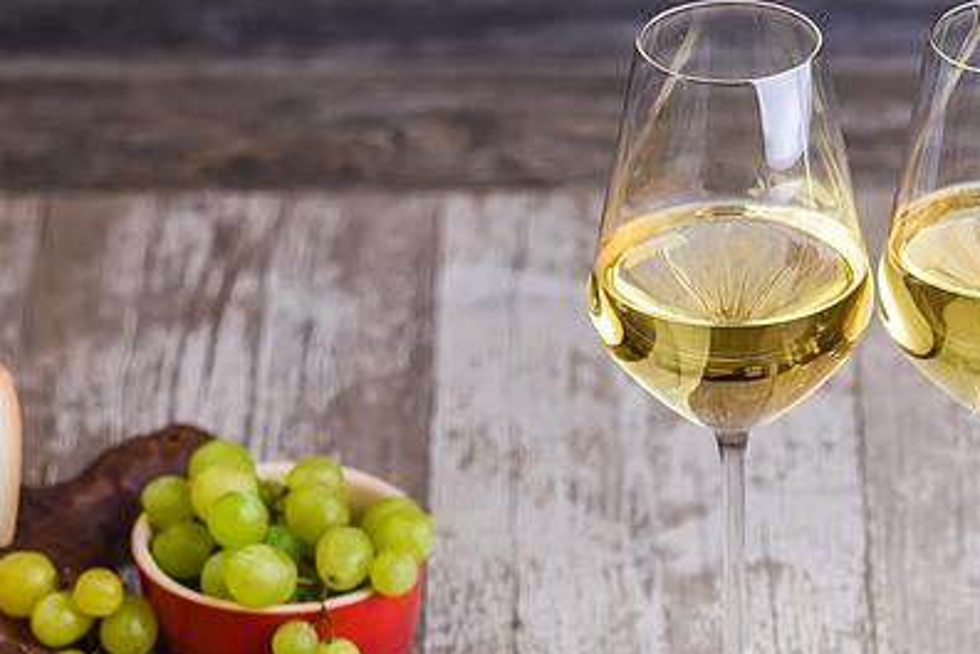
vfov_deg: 6.0
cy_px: 668
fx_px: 6261
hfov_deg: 8.9
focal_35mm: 230
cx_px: 637
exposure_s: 1/80
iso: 200
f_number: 5
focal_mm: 105
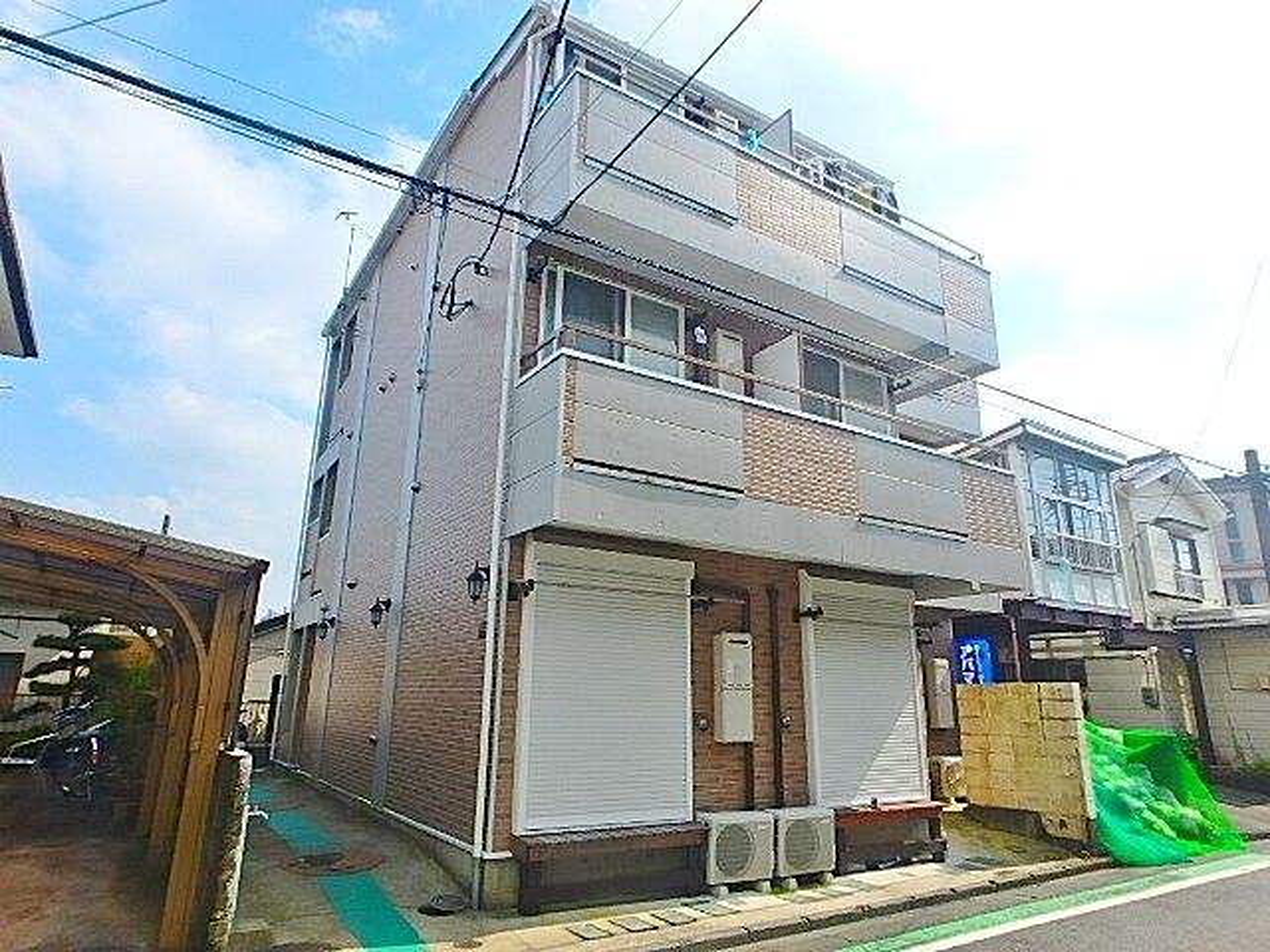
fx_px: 770
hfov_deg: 79.0
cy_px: 476
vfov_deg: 63.4
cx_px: 635
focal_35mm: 21
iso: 125
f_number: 6
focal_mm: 3.7
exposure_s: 1/500
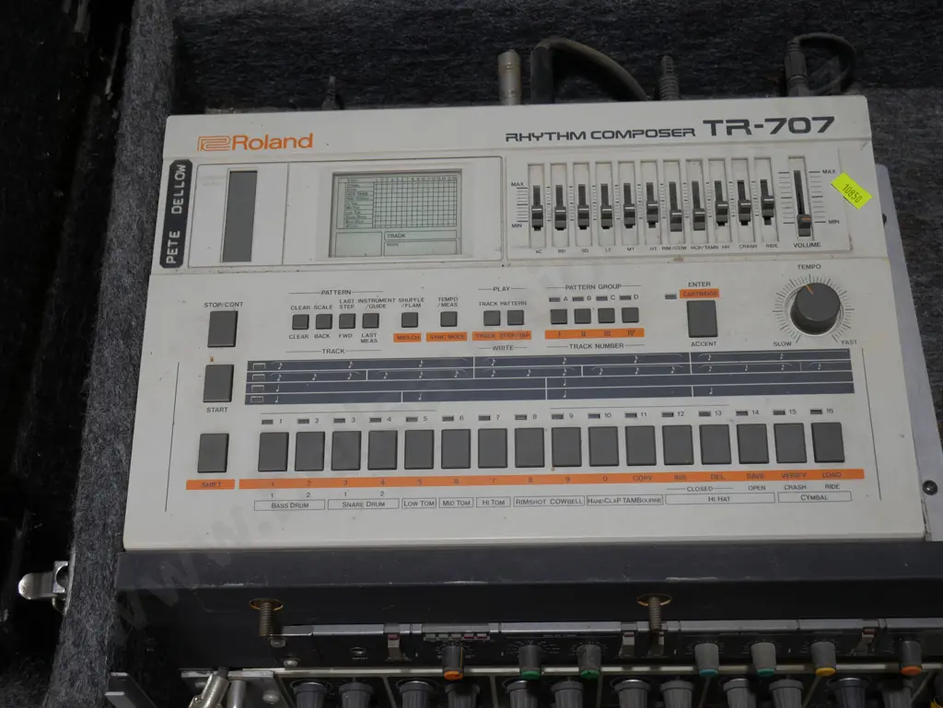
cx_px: 472
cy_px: 354
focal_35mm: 50
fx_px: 1363
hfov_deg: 38.2
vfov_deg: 29.1
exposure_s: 1/80
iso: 200
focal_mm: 25
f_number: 5.3
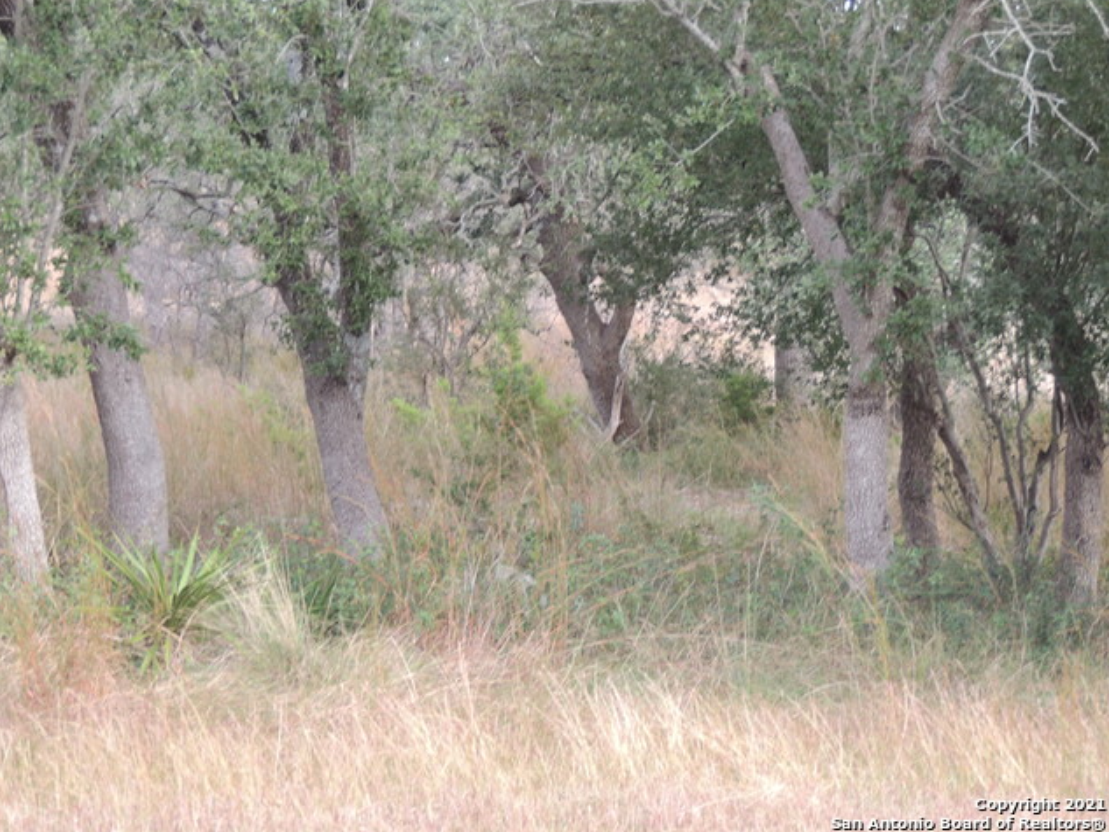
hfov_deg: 21.5
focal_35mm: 91
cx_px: 550
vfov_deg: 16.2
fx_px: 2916
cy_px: 413
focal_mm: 16
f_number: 4.1
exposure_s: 1/100
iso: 200
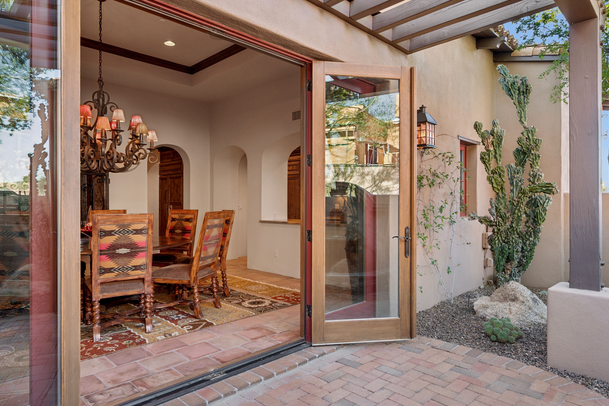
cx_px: 301
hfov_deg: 79.8
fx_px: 364
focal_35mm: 22
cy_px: 203
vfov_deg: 58.2
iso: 320
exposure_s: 1/25
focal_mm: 19.5
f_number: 8
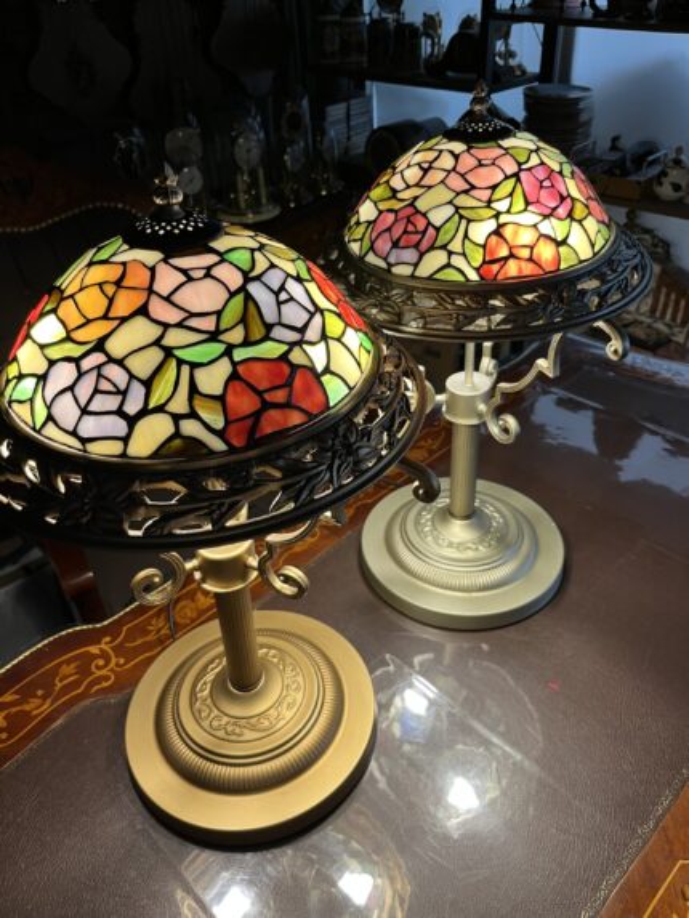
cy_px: 459
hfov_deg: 53.1
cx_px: 344
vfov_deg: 67.3
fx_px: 690
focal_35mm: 26
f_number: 1.6
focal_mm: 5.1
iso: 80
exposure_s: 1/50
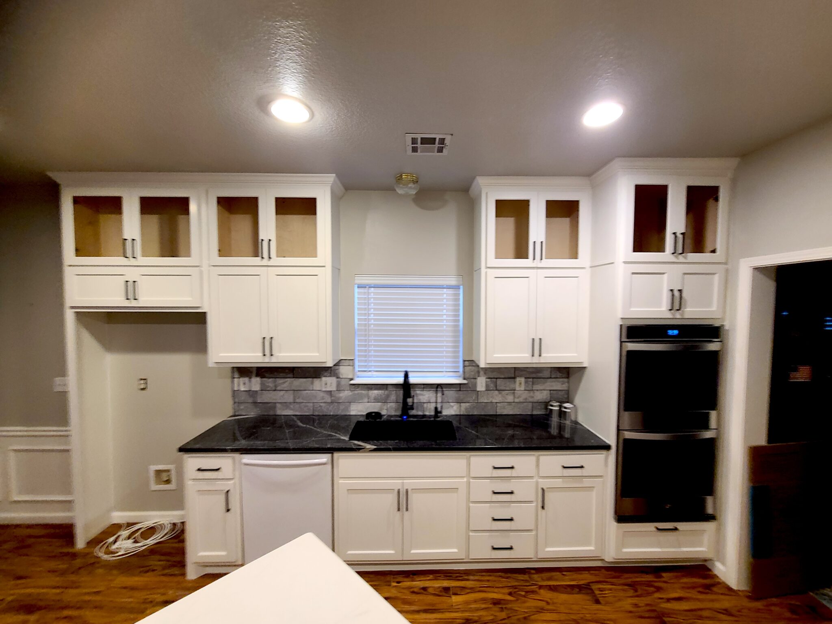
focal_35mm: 13
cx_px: 416
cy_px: 312
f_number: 2.2
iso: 320
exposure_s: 1/40
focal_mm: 2.2
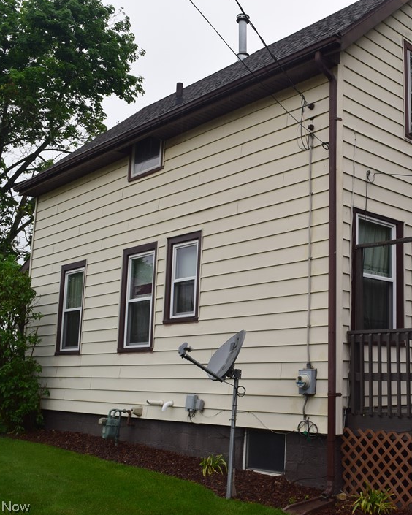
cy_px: 254
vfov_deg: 46.8
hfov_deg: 36.1
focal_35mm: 39
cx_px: 362
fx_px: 594
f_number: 9
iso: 400
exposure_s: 1/125
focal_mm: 18
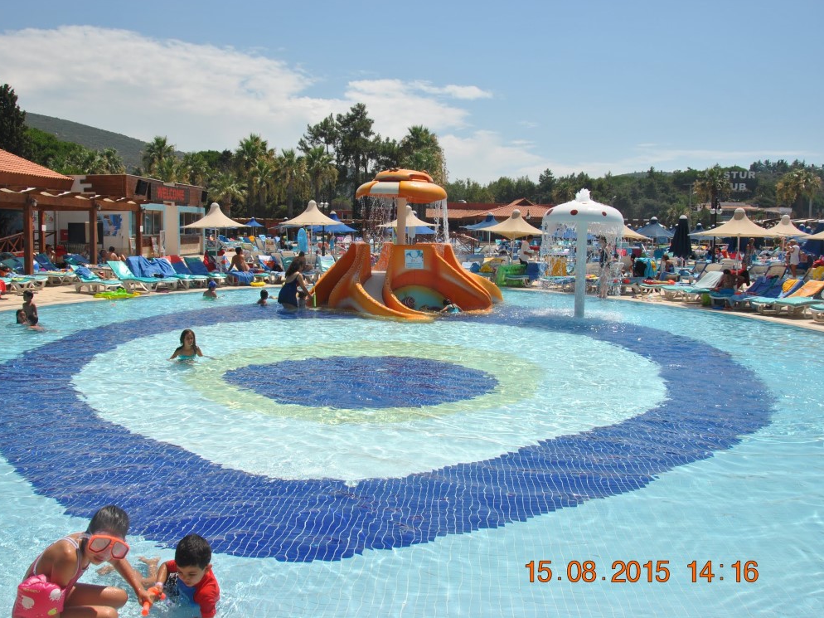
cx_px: 373
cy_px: 301
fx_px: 714
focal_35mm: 30
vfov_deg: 46.8
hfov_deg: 59.9
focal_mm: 18
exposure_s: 1/320
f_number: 9
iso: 100
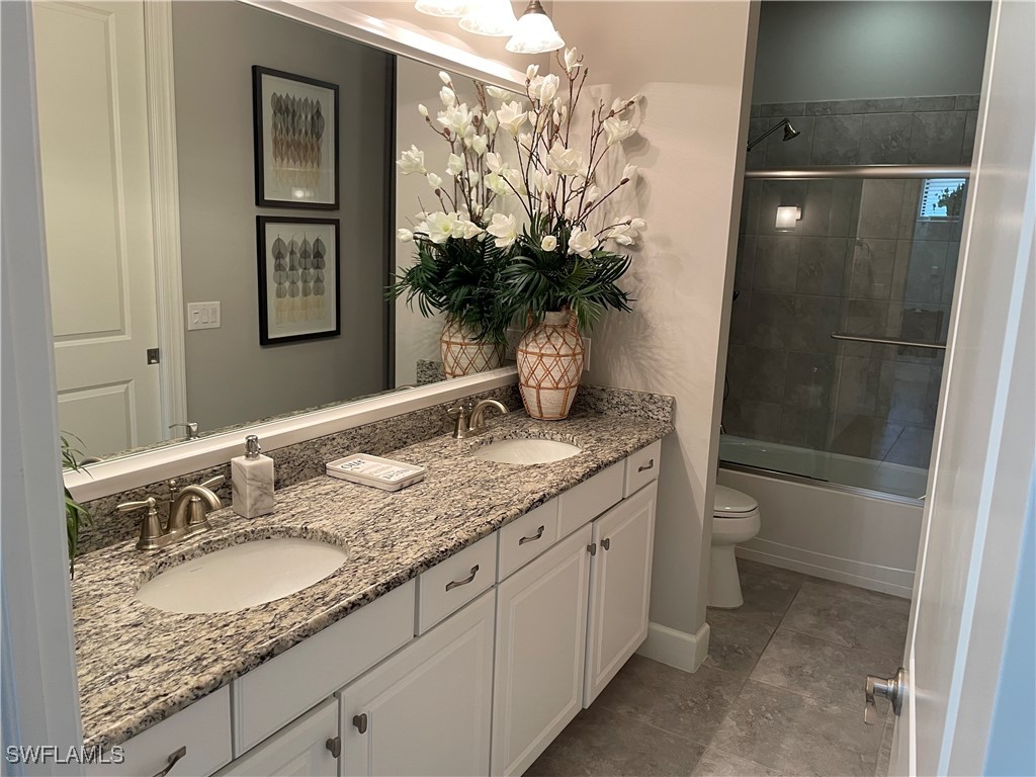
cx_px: 518
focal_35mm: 26
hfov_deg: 67.3
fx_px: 778
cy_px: 388
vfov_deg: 53.1
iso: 125
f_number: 1.6
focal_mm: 4.2
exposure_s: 1/60
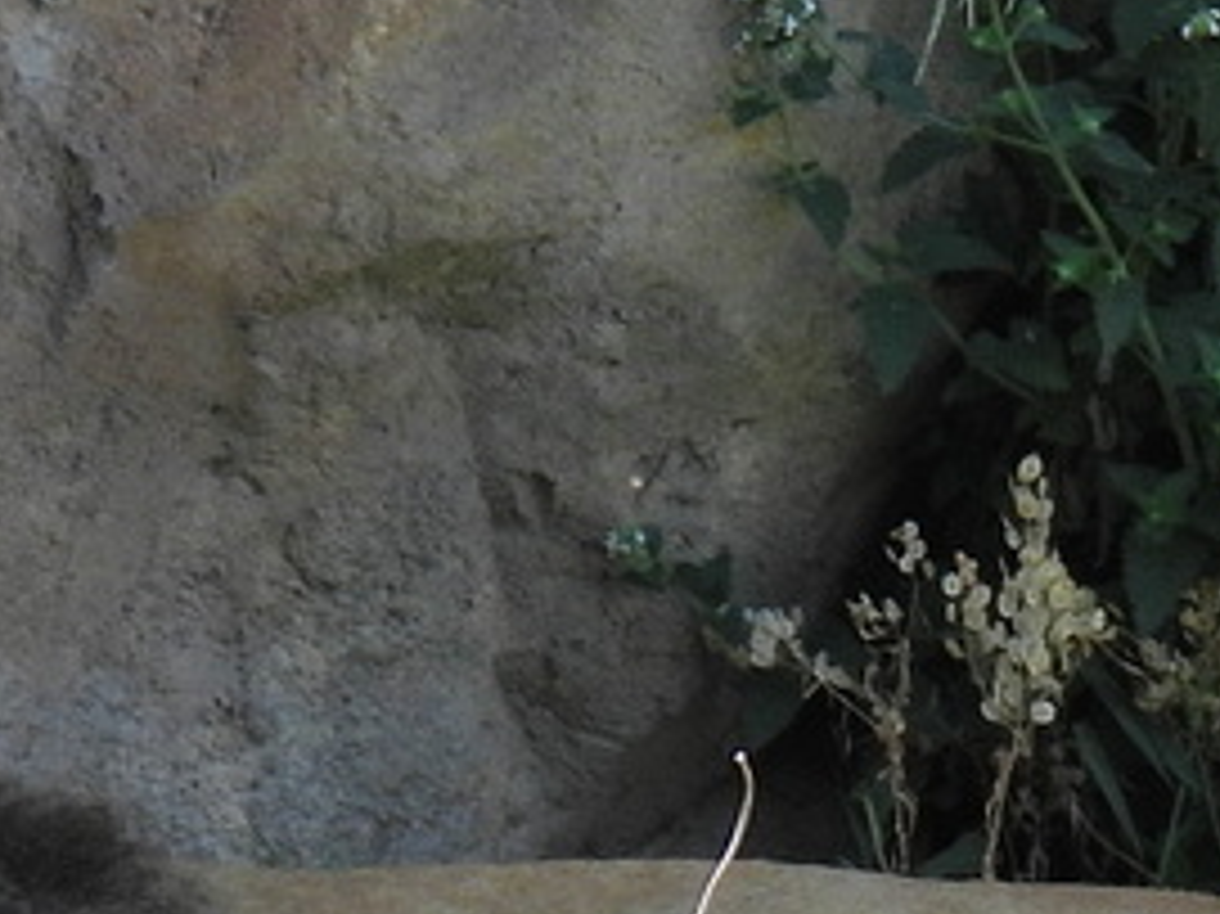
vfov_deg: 1.0
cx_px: 1143
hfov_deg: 1.4
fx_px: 49954
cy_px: 1202
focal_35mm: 1418
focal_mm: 53.5
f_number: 5
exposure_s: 1/160
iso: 100
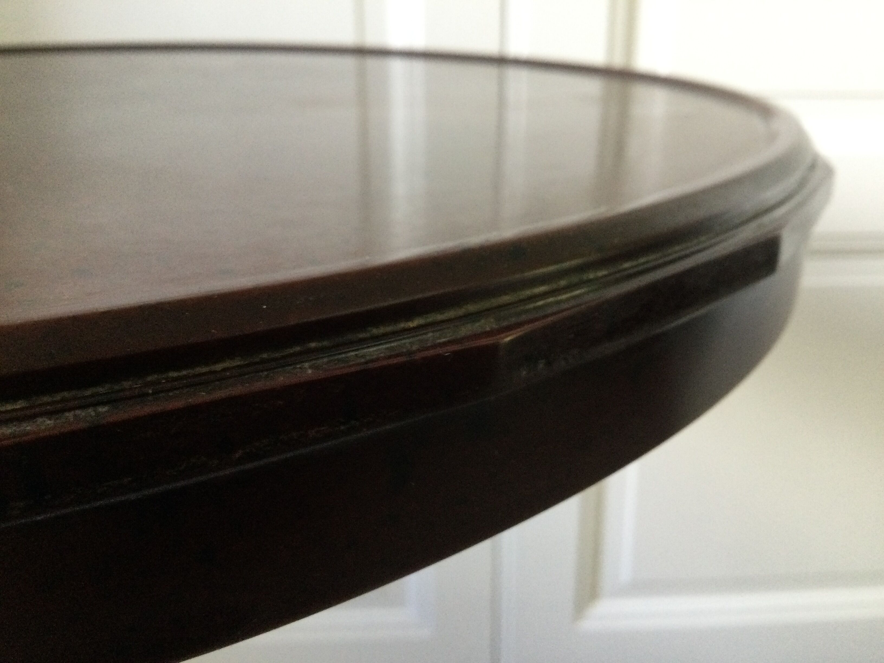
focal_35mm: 31
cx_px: 442
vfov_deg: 45.4
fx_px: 792
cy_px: 332
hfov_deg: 58.4
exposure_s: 1/33
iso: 200
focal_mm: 3.3
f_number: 2.4
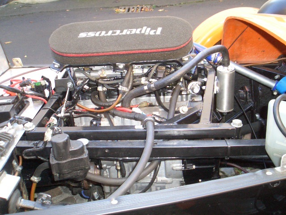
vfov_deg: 39.7
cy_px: 108
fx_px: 297
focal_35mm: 36
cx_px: 143
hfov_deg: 51.4
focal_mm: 4.8
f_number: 4
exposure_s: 1/40
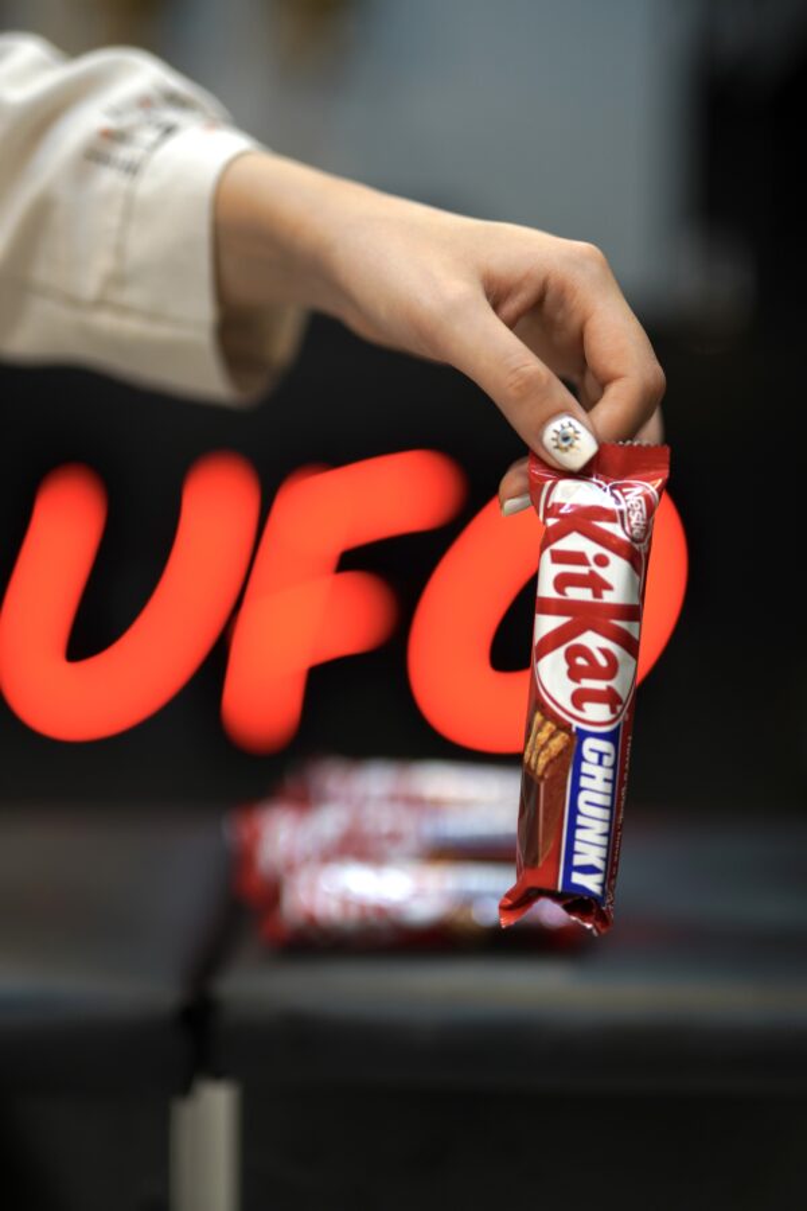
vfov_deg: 39.6
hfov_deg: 27.0
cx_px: 404
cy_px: 606
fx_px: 1681
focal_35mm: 50
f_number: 1.4
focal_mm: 50
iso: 250
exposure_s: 1/160
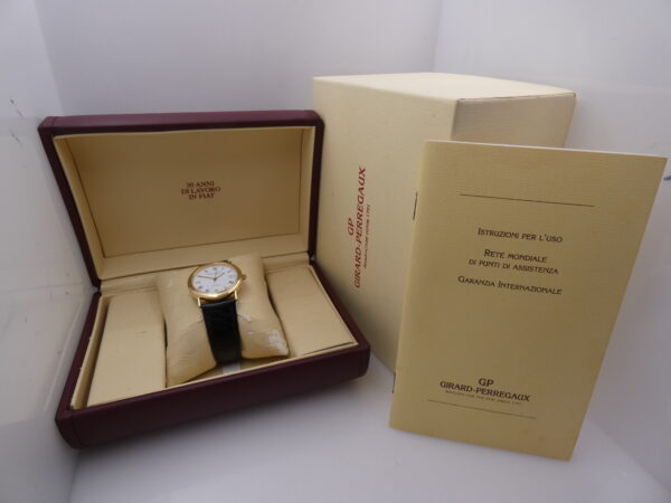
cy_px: 252
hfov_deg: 81.7
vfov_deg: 66.0
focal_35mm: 20
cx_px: 336
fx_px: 388
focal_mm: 3.6
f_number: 2.8
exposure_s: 1/250
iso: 80
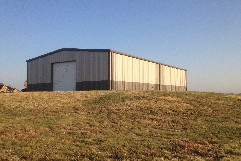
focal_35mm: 37
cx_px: 120
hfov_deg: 51.9
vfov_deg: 35.9
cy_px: 84
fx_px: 248
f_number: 2.4
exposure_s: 1/848
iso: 64
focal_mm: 4.28
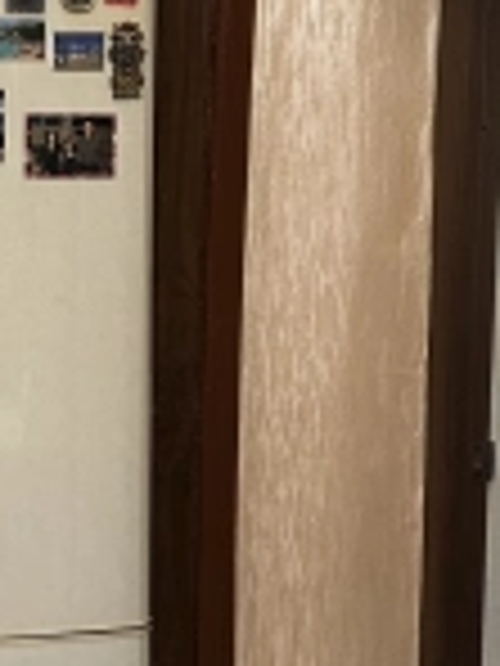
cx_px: -106
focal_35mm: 76
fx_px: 1464
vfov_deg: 25.6
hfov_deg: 18.3
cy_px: 288
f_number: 1.78
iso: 800
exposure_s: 1/50
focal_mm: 6.86
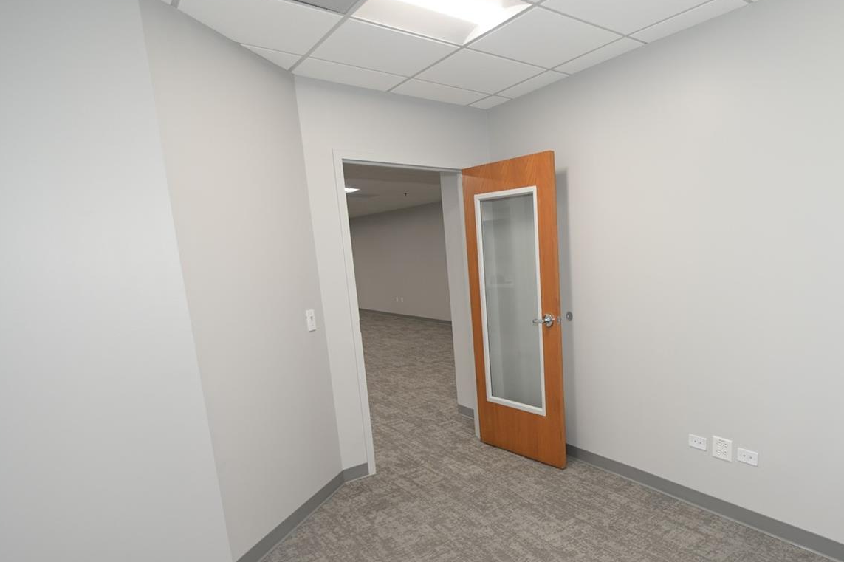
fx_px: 492
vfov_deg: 59.0
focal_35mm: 21
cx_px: 569
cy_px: 335
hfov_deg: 78.4
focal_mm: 10
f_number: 4
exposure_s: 1/100
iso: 400
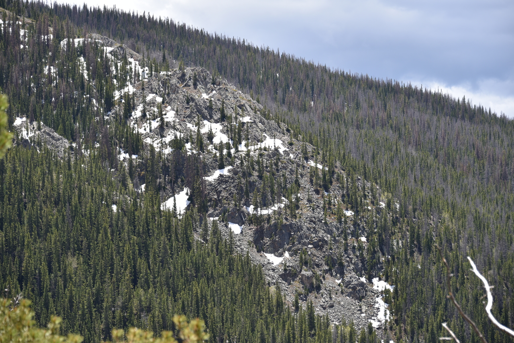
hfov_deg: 16.8
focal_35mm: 122
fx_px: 1742
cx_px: 257
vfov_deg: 11.2
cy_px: 172
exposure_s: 1/250
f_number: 6.3
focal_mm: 122
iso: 100
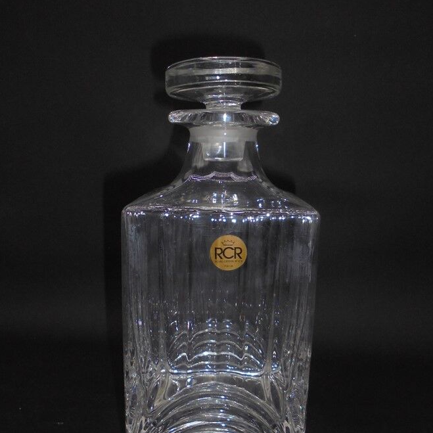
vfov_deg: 46.8
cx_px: 217
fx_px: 495
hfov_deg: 47.2
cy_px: 273
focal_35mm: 35
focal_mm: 5.3
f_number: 11.8
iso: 200
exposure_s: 1/40
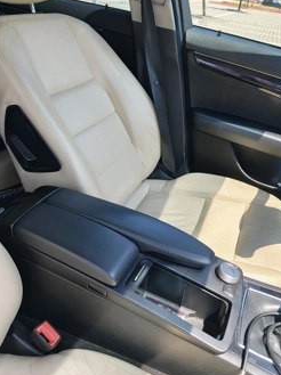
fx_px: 304
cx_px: 148
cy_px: 180
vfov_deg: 63.5
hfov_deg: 49.6
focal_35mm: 28
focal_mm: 6.57
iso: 148
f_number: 1.6
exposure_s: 1/200
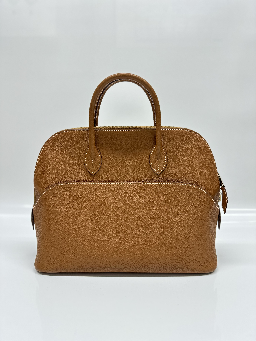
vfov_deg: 71.6
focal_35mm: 24
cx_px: 128
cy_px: 170
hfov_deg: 56.8
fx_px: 237
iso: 125
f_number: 1.78
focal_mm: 6.86
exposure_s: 1/50
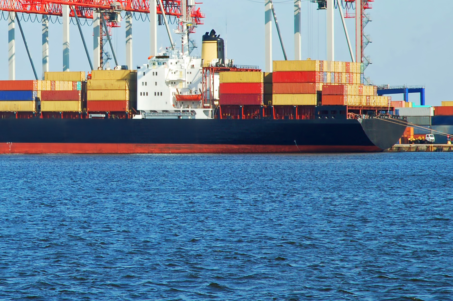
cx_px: 85
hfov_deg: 11.4
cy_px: 76
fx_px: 2250
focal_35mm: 179
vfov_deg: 7.6
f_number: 14
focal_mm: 70
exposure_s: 1/100
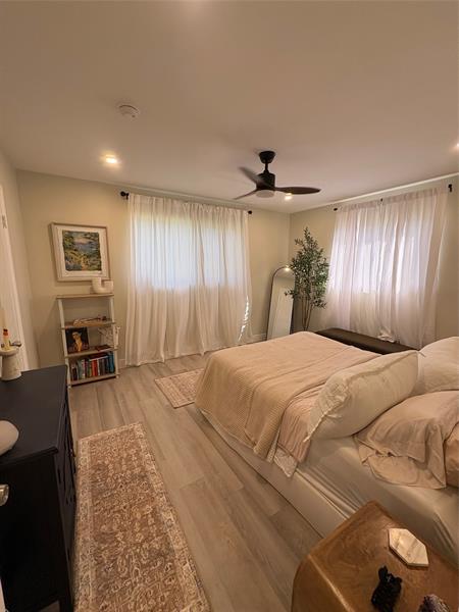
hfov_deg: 85.7
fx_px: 248
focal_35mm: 14
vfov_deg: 102.1
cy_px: 306
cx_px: 230
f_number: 2.2
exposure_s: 1/99
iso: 125
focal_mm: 2.22
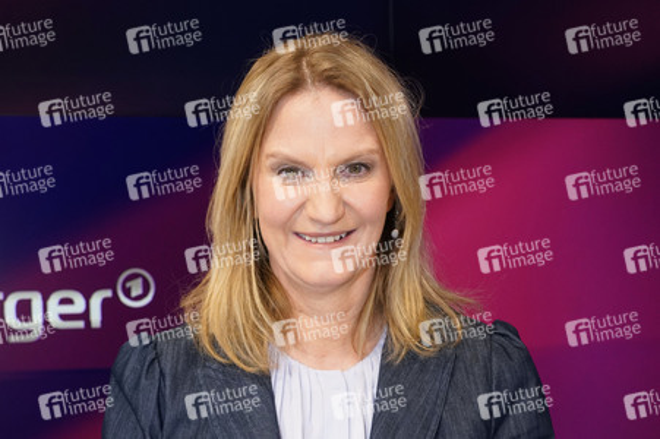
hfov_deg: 48.5
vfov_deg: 33.4
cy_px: 220
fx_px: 733
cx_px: 330
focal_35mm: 40
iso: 2000
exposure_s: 1/125
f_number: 5.6
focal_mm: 40
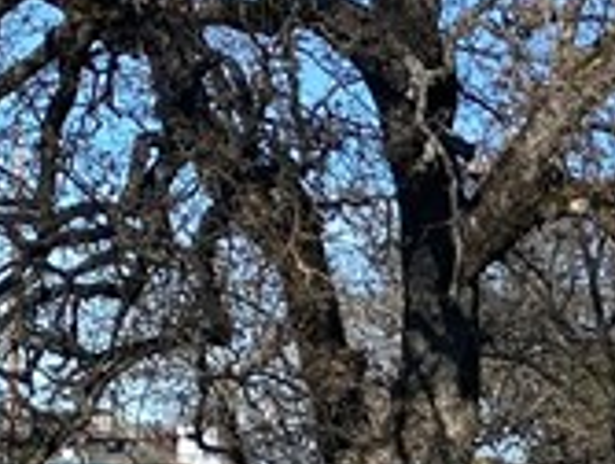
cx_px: 1329
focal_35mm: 159
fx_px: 2831
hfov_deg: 11.0
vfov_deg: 9.1
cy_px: 692
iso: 32
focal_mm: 4.25
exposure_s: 1/2227
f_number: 1.8
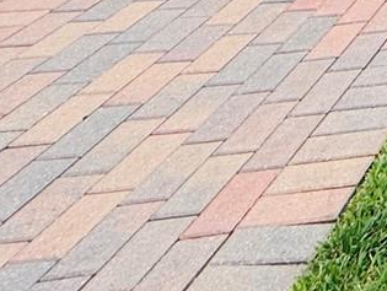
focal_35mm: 71
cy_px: -387
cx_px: 926
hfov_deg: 15.2
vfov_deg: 14.5
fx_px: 795
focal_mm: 2.22
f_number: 2.2
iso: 64
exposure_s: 1/726
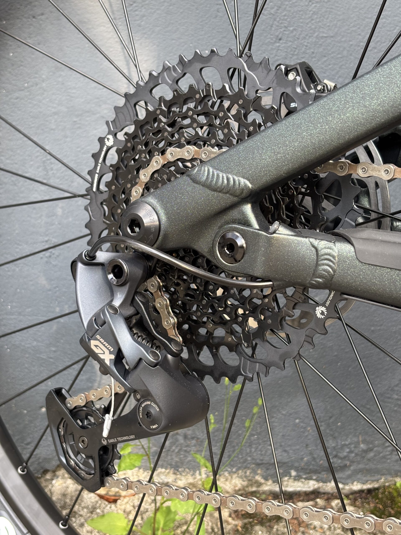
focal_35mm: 52
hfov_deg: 28.0
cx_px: 200
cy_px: 268
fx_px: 803
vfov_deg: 36.8
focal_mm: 5.96
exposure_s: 1/113
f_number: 1.6
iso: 50
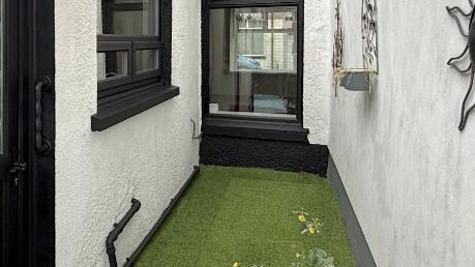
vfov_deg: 33.6
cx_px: 123
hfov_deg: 55.5
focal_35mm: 34
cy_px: 51
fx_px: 428
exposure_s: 1/304
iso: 50
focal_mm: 2.22
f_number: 2.2
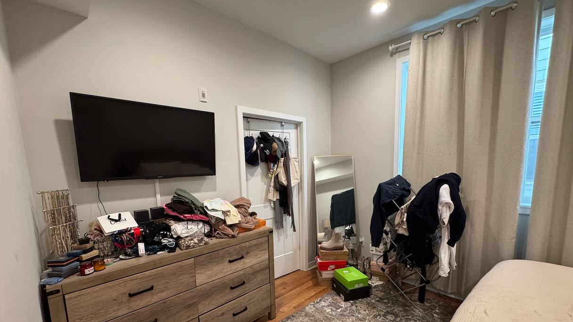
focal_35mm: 16
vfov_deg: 66.3
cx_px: 286
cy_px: 197
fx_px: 243
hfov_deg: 99.4
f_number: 2.2
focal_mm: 2.22
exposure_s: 1/60
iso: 320
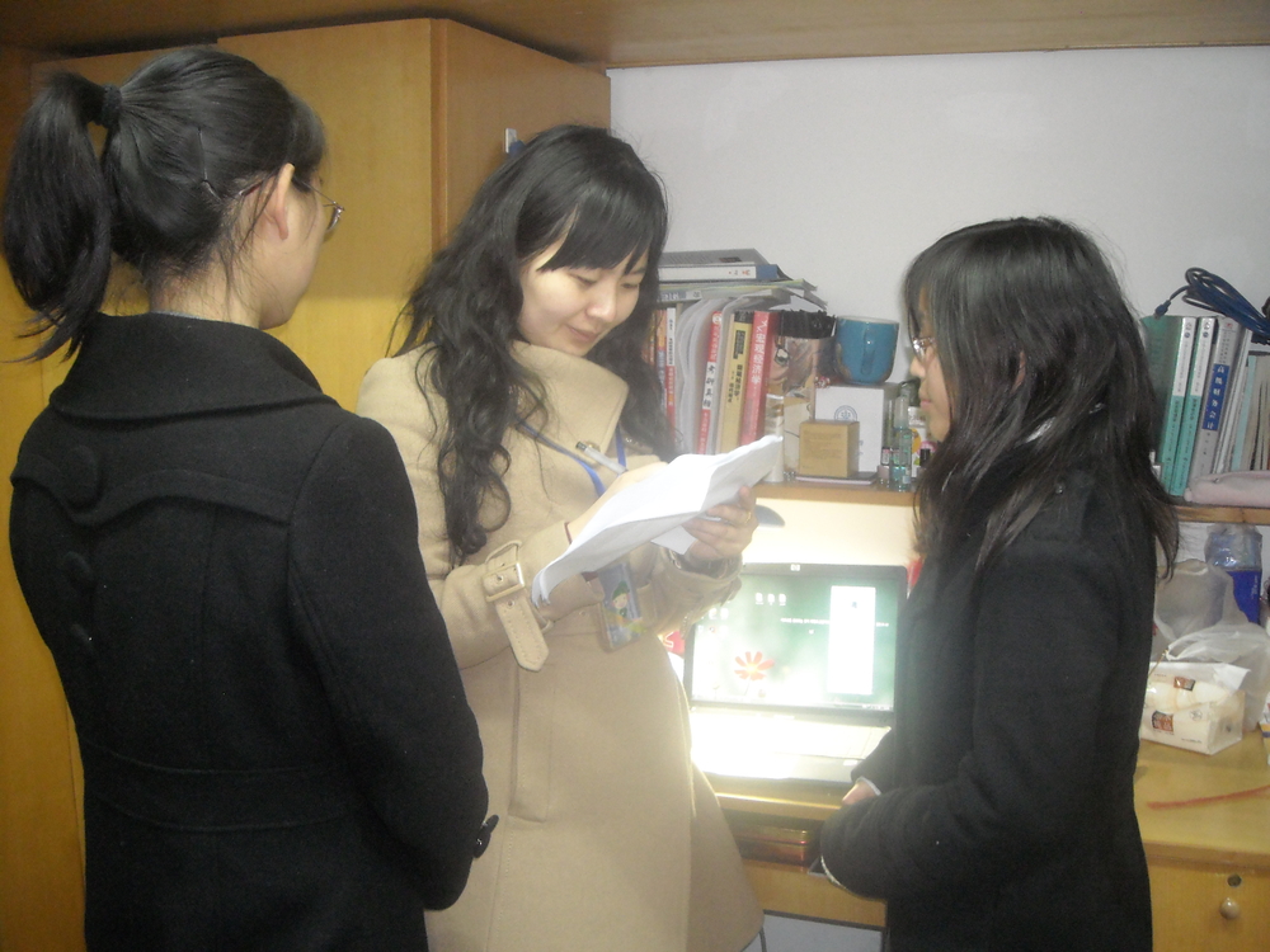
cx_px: 635
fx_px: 1284
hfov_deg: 52.6
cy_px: 476
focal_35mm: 35
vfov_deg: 40.7
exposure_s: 1/7
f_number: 2.8
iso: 400
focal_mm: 5.7
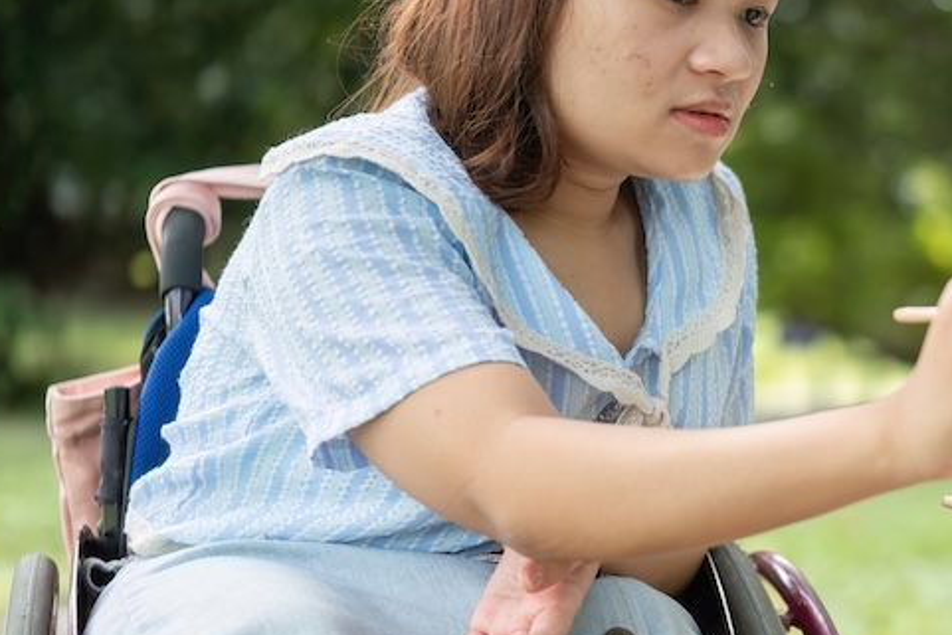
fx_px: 2883
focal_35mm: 109
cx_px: 1017
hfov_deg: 18.1
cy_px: 414
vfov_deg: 12.6
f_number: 1.2
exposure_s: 1/1250
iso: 125
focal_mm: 27
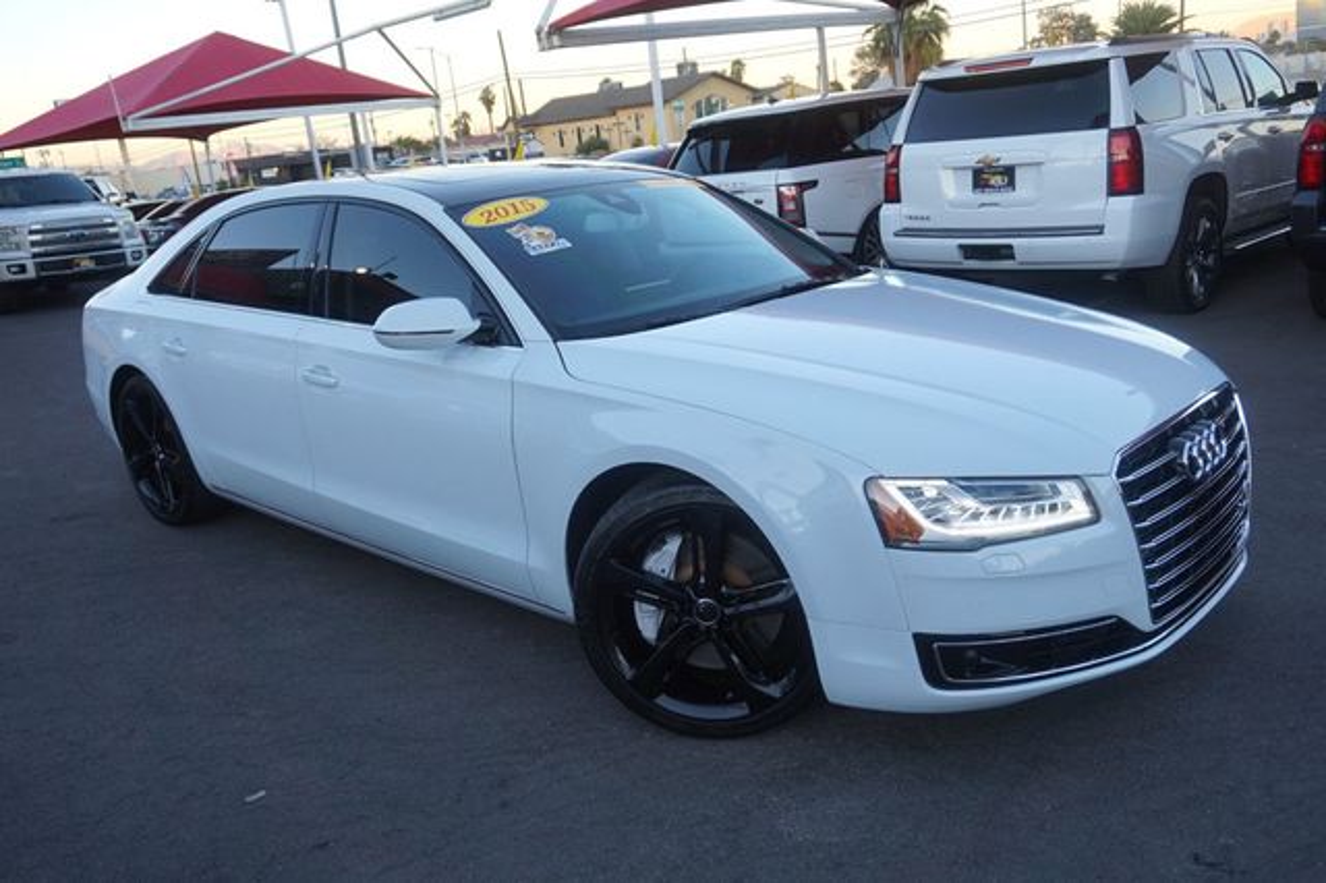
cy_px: 442
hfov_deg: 62.0
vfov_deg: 43.6
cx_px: 663
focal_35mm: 30
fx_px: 1104
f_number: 4.5
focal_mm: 20
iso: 100
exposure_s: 1/60
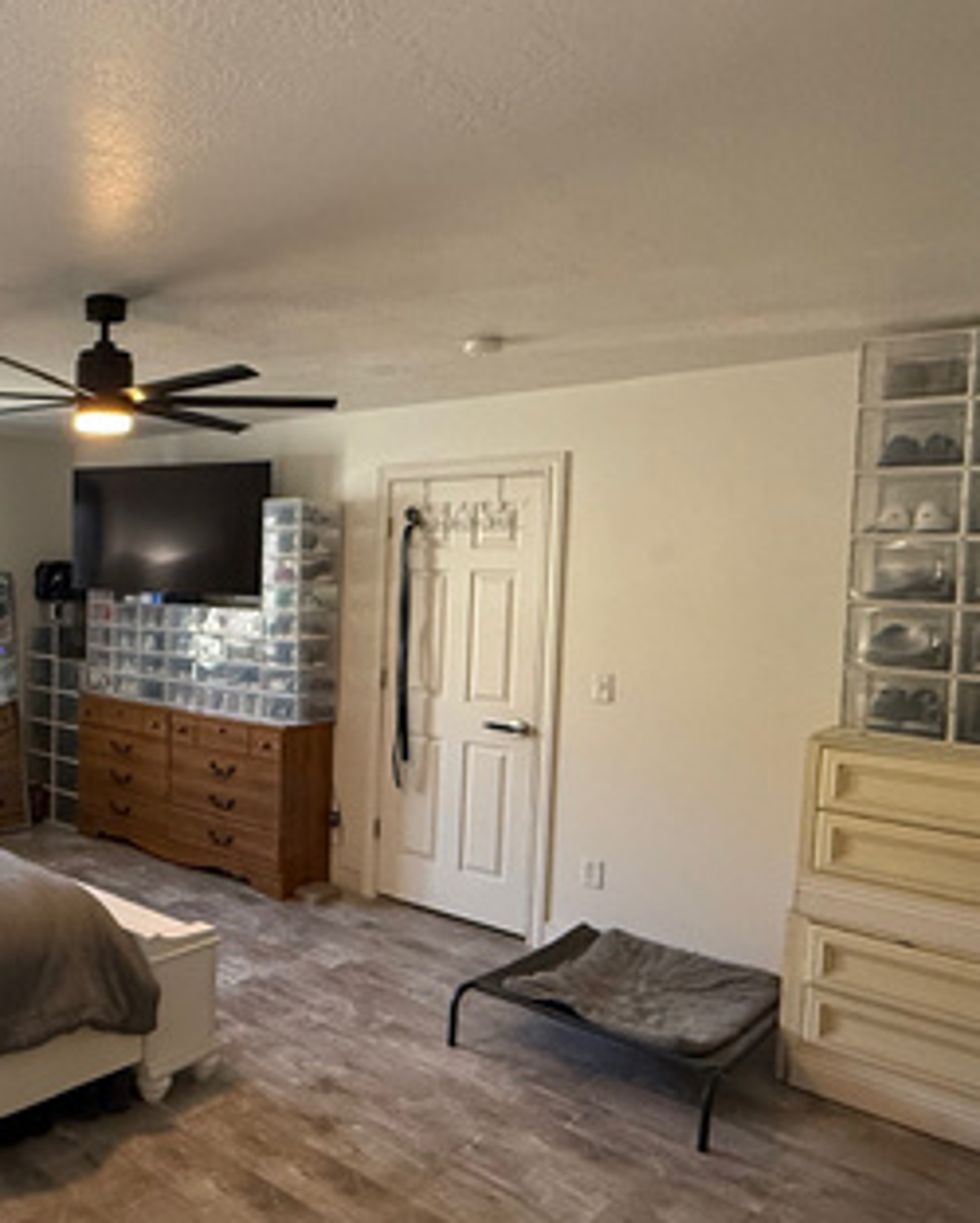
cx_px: 110
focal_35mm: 28
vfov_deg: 62.2
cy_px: 608
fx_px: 1014
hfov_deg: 46.8
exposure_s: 1/120
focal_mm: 2.22
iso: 500
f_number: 2.2
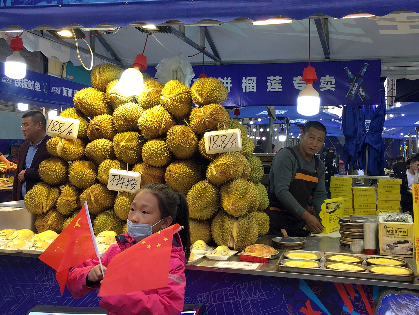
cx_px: 224
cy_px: 136
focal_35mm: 39
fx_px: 472
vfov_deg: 36.8
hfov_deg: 47.8
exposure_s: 1/100
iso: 32
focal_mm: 4.15
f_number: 2.2
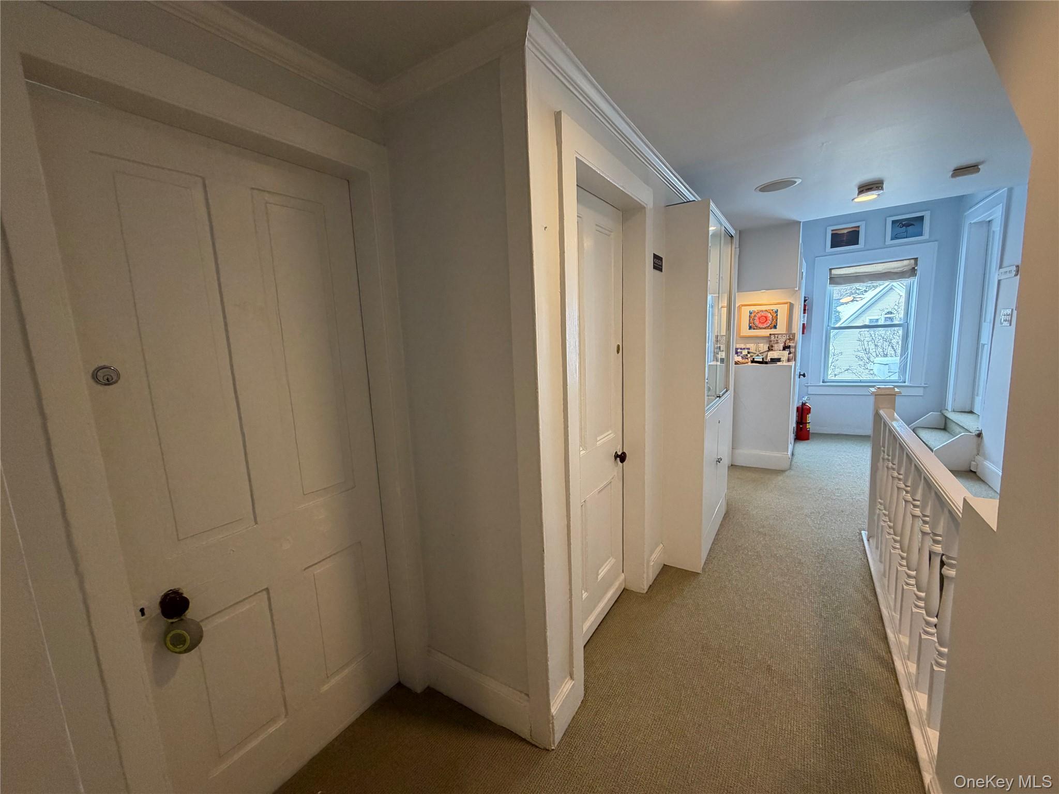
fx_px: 428
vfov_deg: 85.7
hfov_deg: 102.1
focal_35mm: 14
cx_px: 530
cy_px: 397
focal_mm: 2.22
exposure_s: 1/60
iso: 200
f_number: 2.2
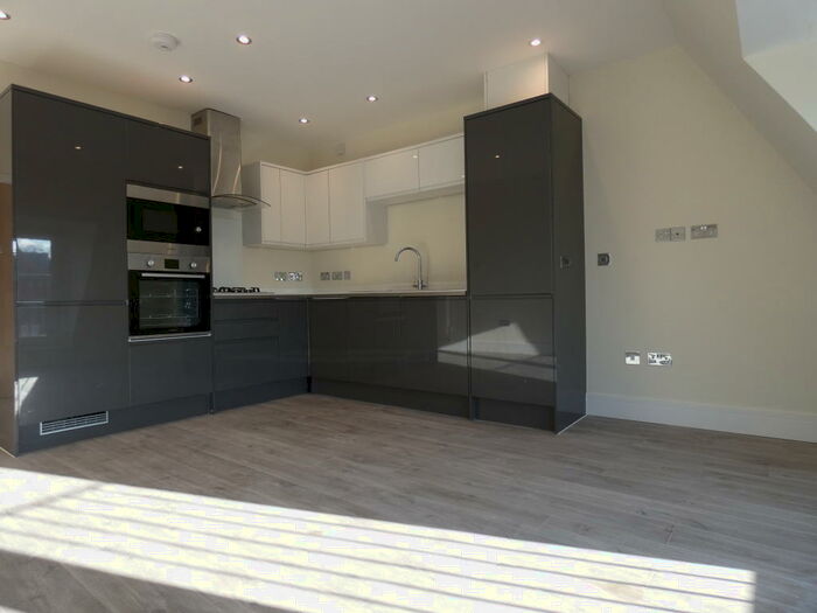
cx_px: 408
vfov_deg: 66.0
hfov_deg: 81.7
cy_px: 306
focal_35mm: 20
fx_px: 472
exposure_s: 1/125
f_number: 2.8
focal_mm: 3.6
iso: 80
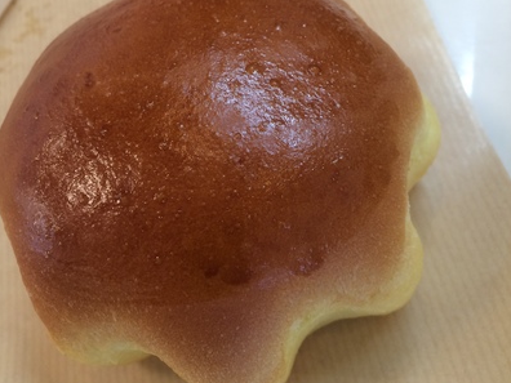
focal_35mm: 39
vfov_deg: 36.8
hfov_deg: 47.9
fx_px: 576
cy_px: 168
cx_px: 255
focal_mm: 4.15
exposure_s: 1/40
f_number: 2.2
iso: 40
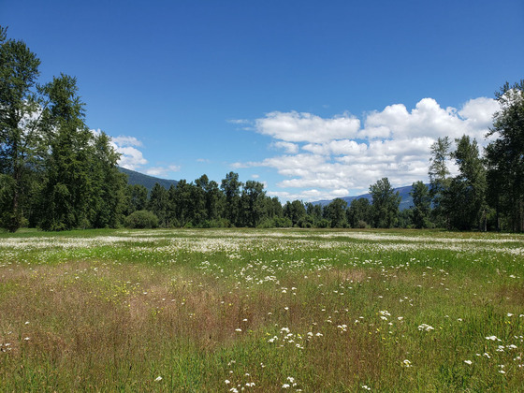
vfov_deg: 53.1
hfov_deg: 67.3
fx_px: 394
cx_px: 262
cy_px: 196
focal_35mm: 26
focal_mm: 4.3
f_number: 2.4
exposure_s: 1/1639
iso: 50
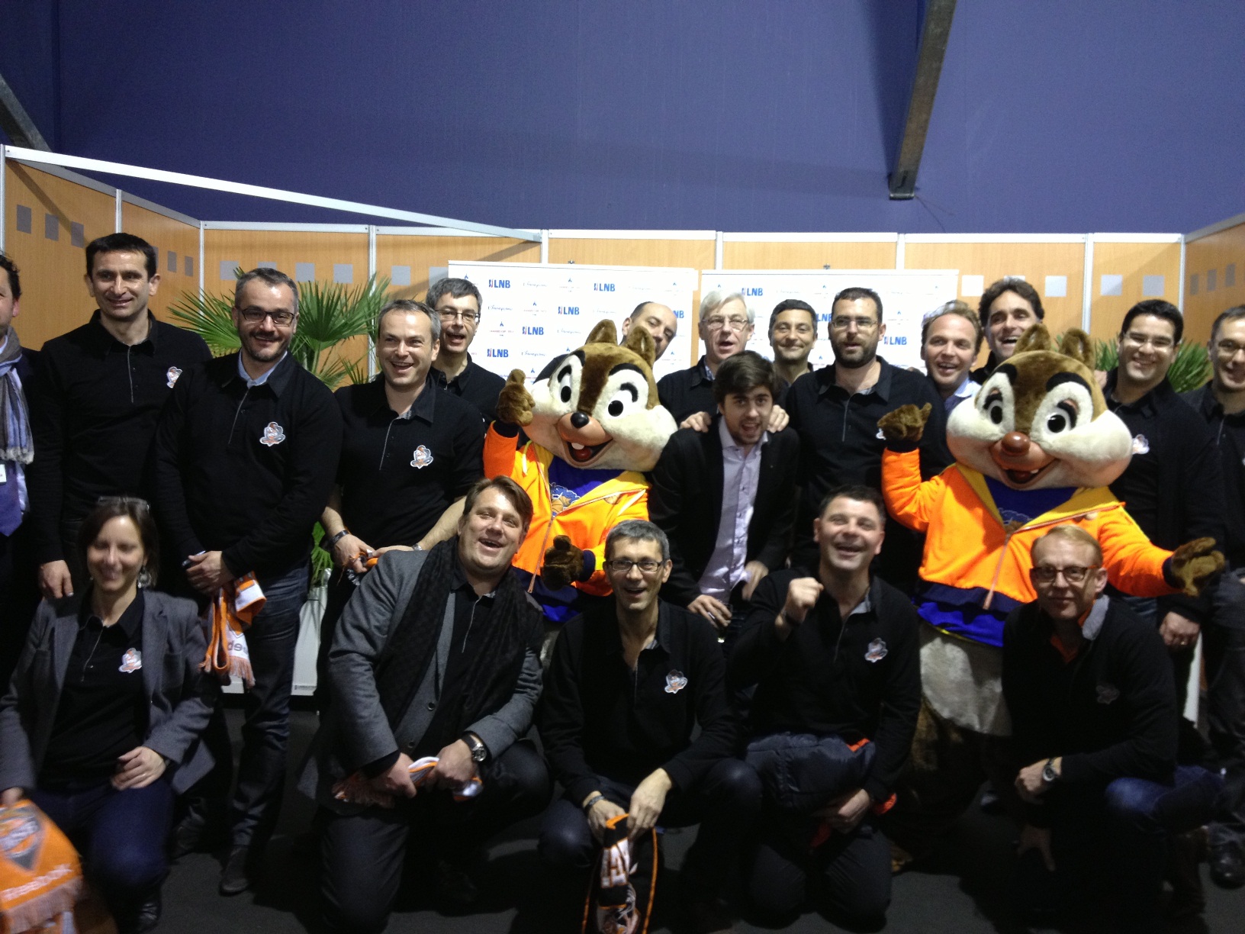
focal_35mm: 35
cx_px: 622
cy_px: 467
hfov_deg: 52.6
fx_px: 1259
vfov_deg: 40.7
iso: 160
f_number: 2.4
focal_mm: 4.28
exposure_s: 1/20
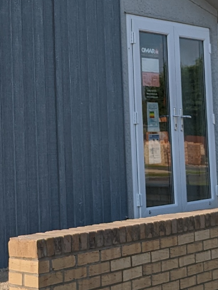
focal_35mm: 93
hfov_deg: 15.8
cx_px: 41
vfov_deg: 20.9
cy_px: 64
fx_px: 781
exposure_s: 1/3891
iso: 55
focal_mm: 4.38
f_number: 1.73
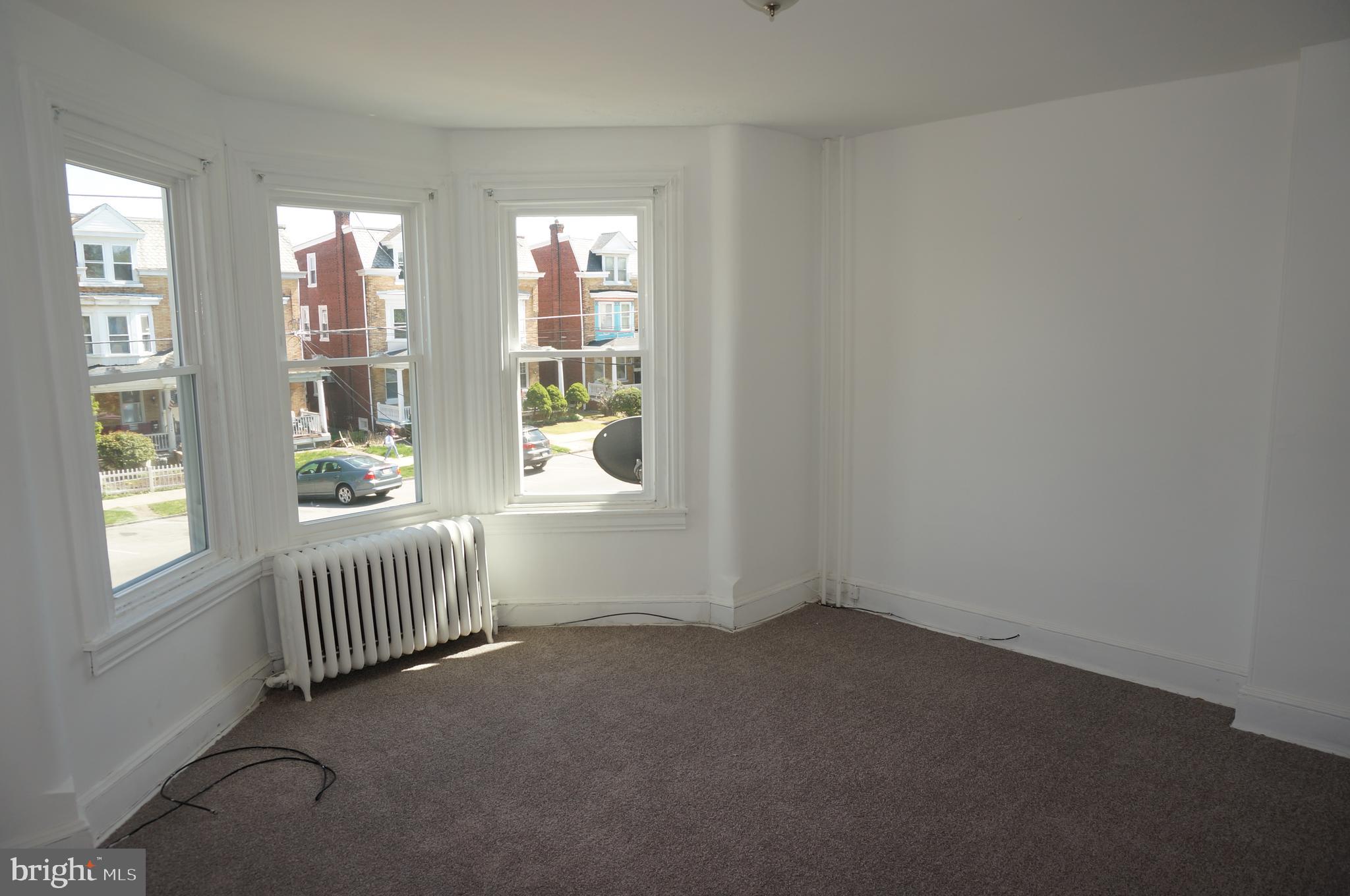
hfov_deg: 73.8
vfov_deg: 53.0
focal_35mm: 24
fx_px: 899
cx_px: 675
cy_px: 448
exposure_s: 1/80
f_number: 5
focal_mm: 16
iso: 100
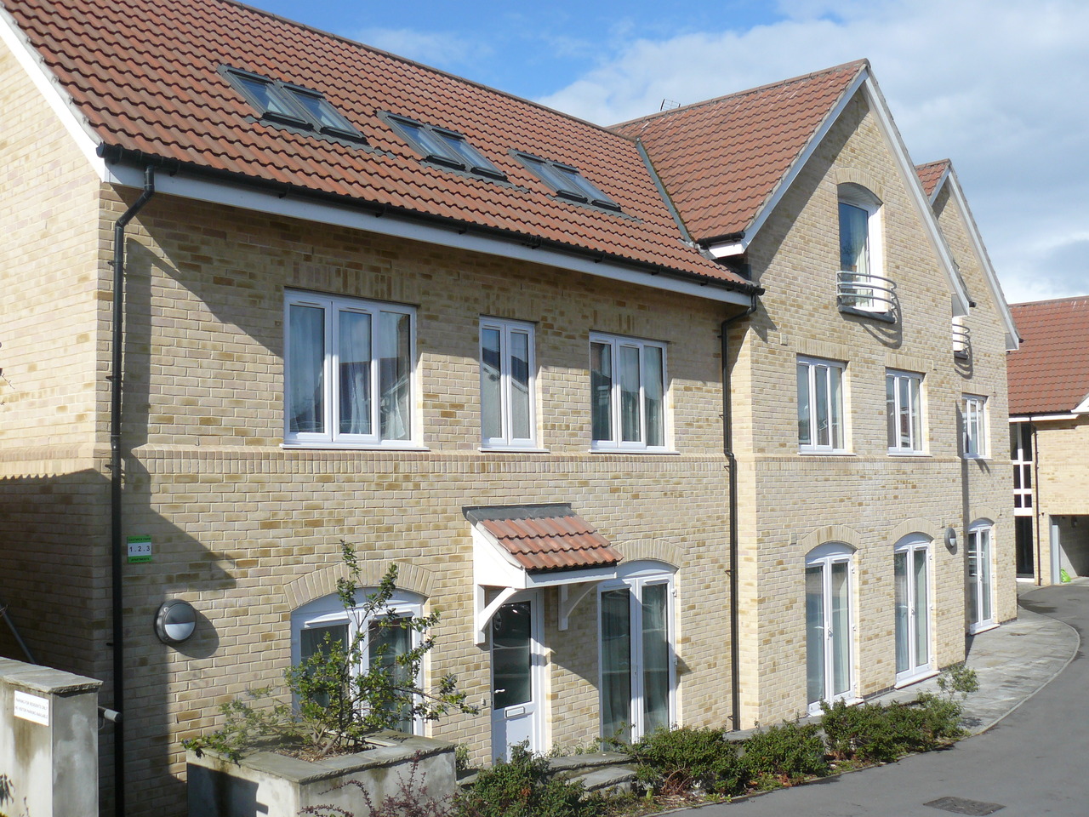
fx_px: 1133
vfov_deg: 39.7
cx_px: 544
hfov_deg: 51.4
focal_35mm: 36
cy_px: 408
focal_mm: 6
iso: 100
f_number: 3.6
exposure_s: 1/1000
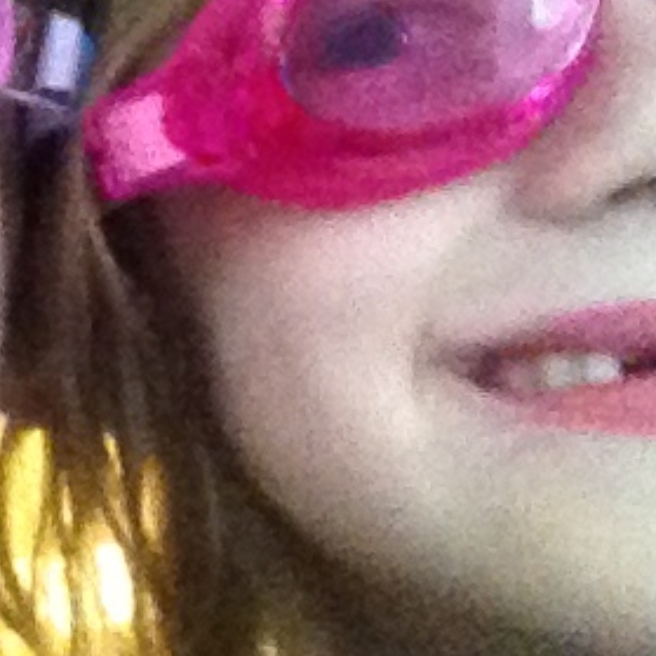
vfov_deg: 24.2
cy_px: 223
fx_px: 1522
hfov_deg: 23.7
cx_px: 78
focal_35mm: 71
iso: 1250
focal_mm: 1.85
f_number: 2.4
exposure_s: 1/24
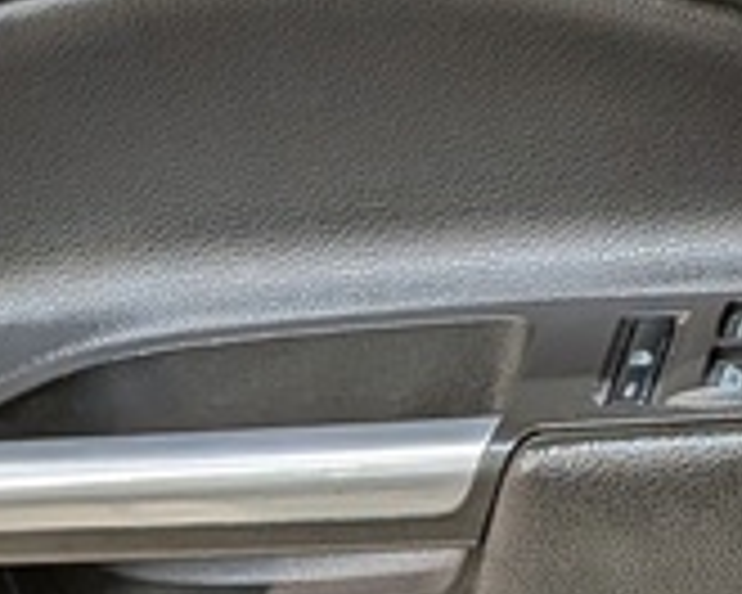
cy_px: 783
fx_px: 3184
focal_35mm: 145
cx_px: 490
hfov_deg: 13.3
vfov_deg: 10.4
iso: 134
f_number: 1.7
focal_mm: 4.53
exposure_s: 1/120
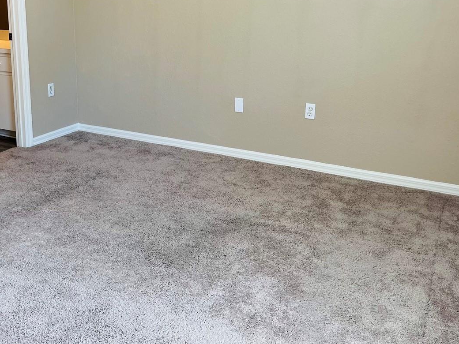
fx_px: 530
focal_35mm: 40
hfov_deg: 46.1
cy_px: 117
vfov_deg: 35.6
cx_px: 154
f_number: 1.6
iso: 80
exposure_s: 1/120
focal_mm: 5.1
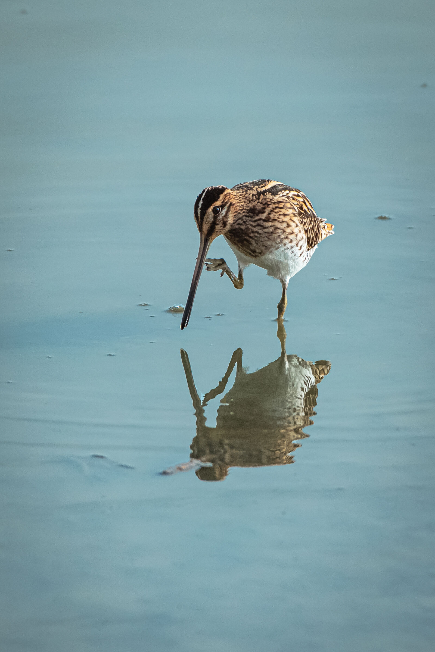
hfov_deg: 2.7
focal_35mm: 500
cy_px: 326
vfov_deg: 4.1
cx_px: 218
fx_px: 9062
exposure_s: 1/4000
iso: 1000
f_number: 6.3
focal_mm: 500
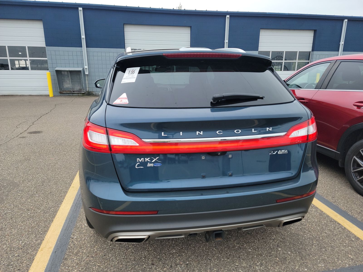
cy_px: 136
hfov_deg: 71.6
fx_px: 252
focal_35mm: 24
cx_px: 182
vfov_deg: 56.8
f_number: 1.8
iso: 50
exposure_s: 1/121
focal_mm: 6.7
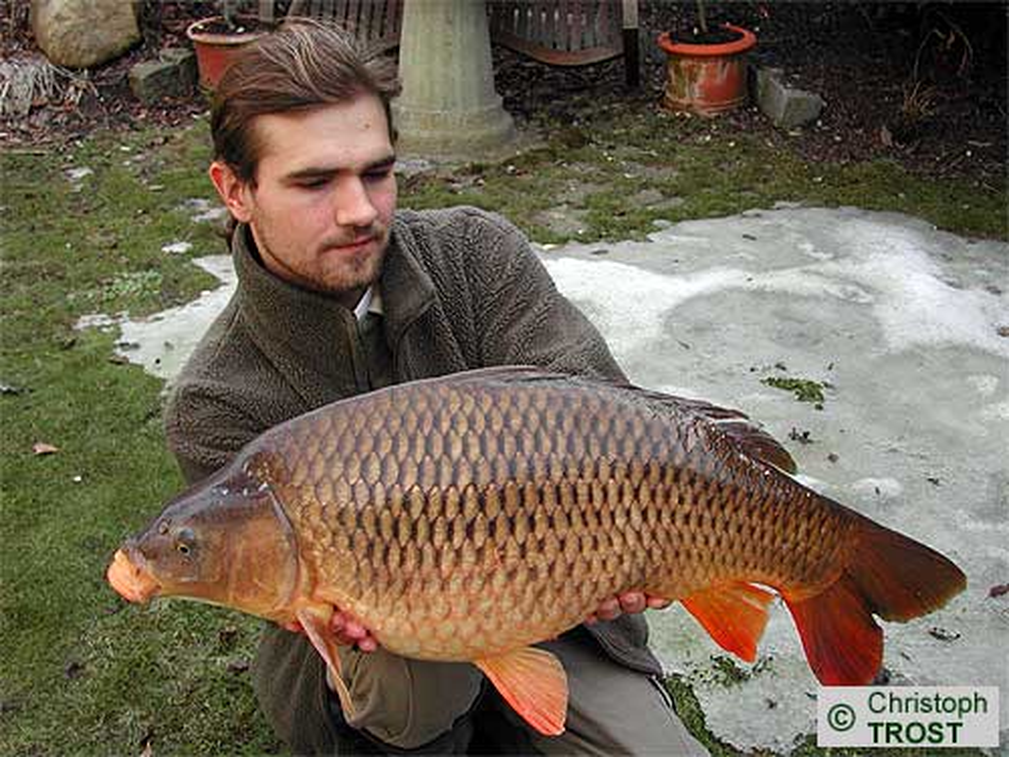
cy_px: 378
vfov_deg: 37.7
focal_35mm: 38
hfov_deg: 49.0
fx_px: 1108
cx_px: 504
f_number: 2.8
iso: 100
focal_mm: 8
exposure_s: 1/530
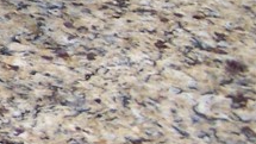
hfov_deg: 10.1
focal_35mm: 197
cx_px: -269
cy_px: -82
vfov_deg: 6.1
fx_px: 1337
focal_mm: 6.3
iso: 160
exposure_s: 1/60
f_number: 2.8
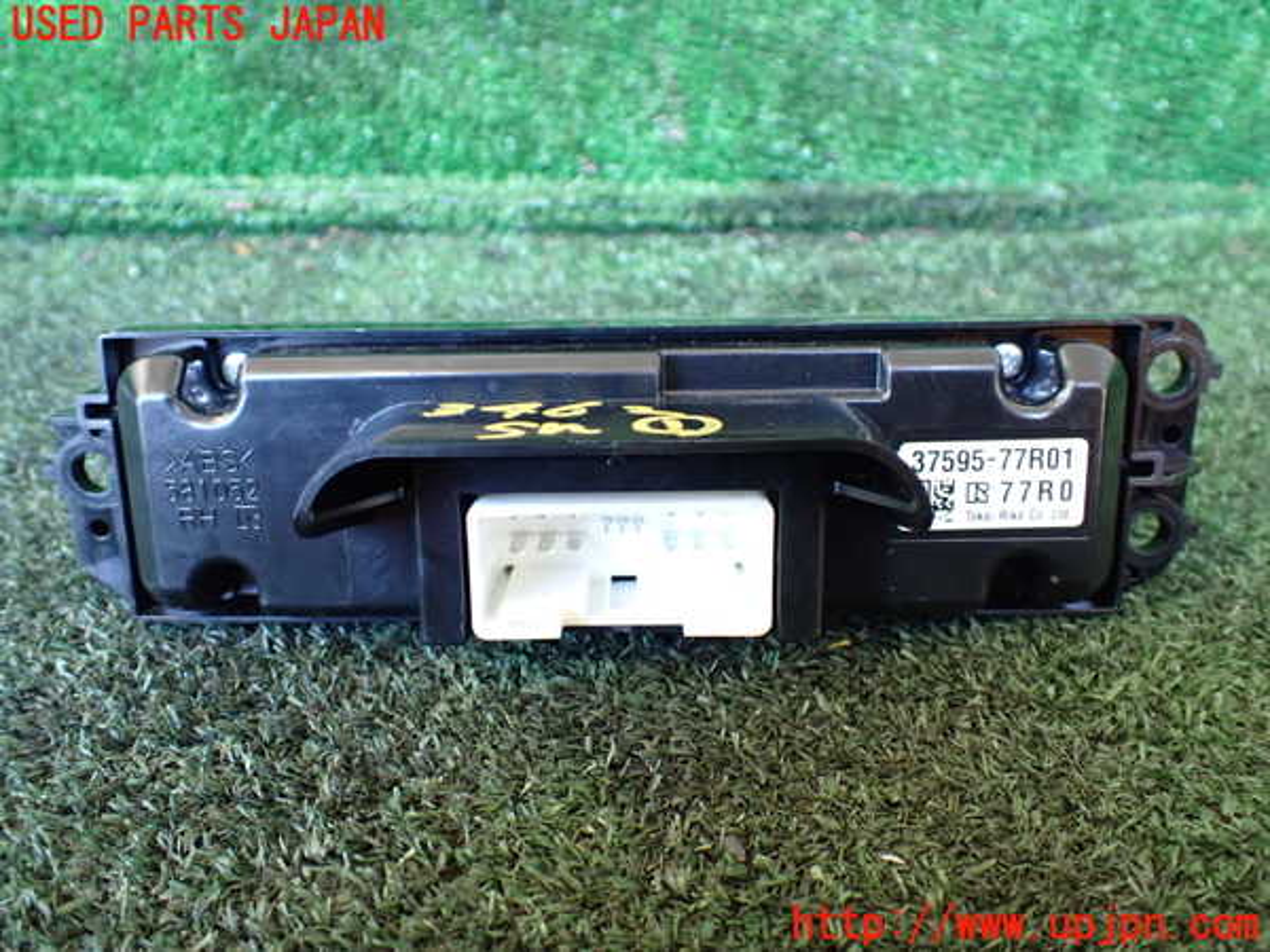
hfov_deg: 60.0
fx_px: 1101
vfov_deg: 46.8
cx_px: 635
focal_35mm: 30
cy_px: 476
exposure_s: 1/100
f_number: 2.3
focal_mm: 5.4
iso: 800
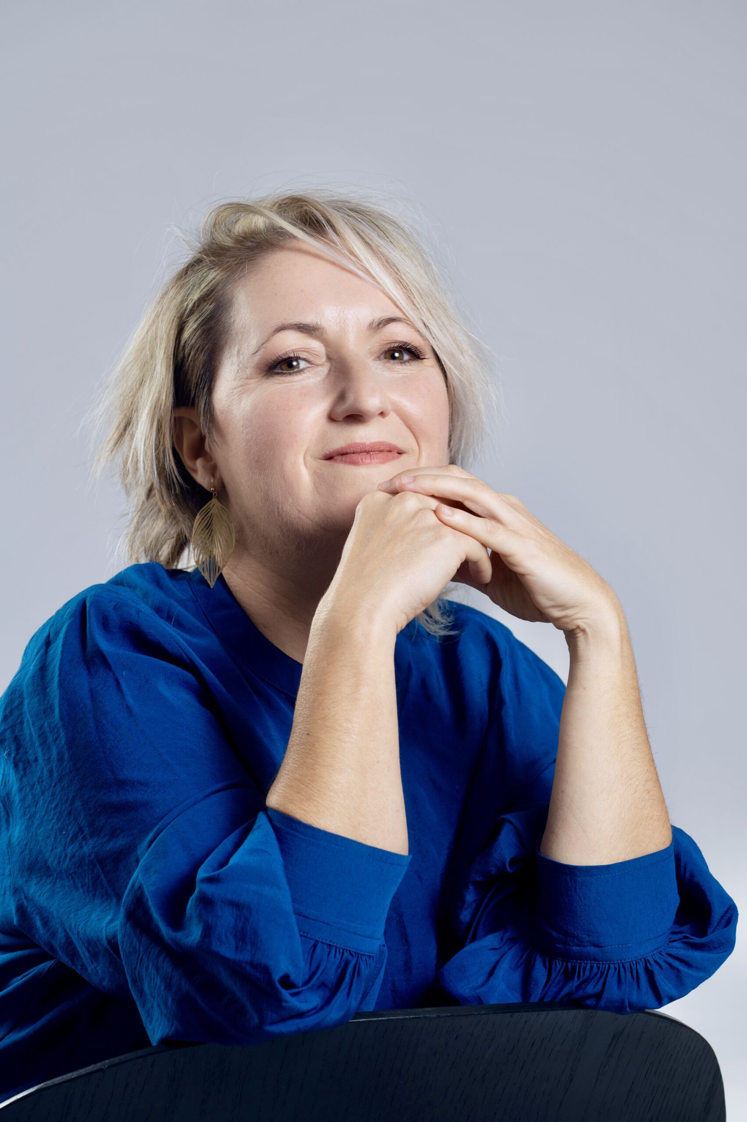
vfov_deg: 12.1
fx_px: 5299
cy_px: 561
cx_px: 374
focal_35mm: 170
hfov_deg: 8.1
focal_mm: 170
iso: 100
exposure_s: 1/160
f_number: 9
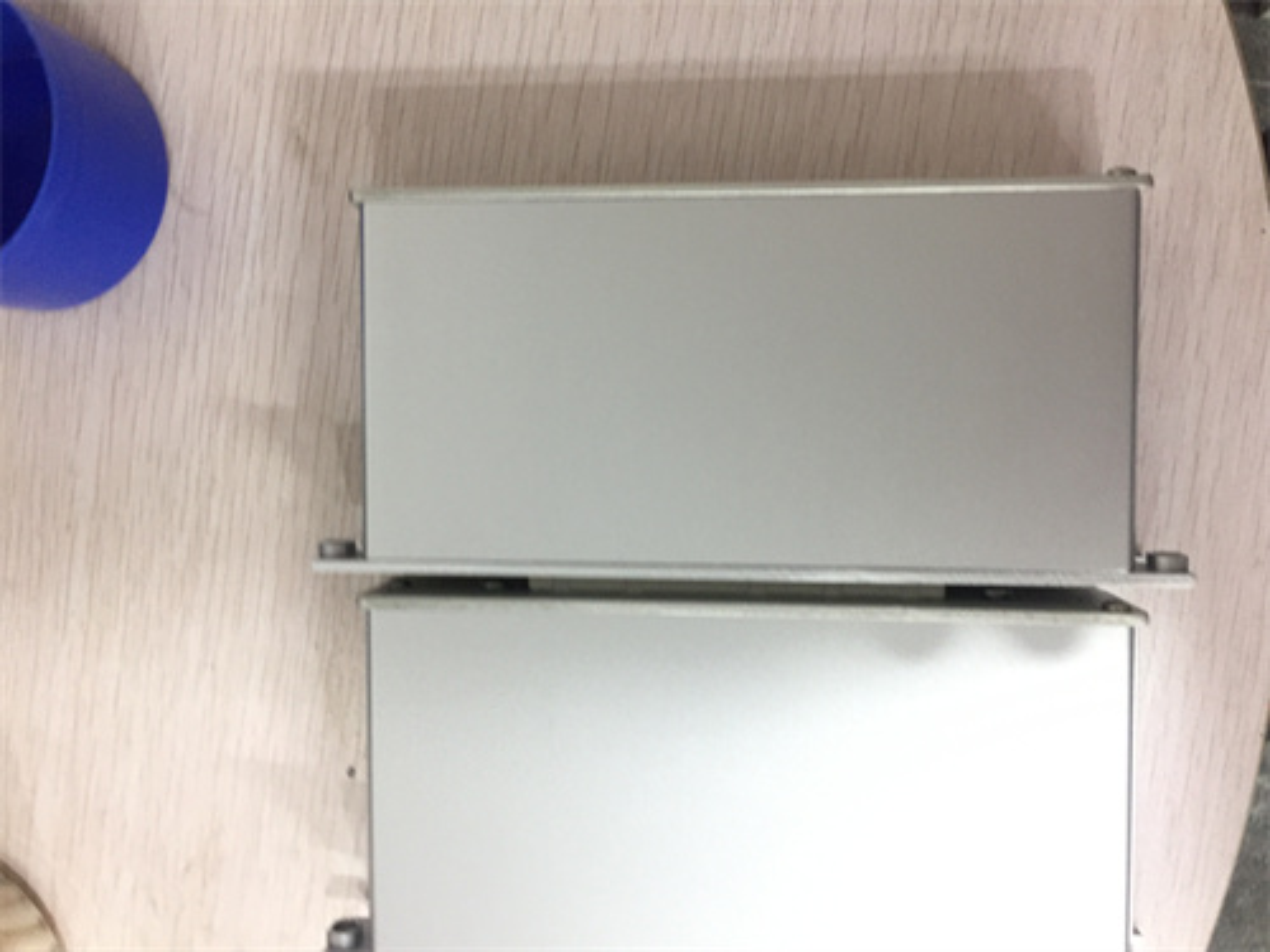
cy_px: 476
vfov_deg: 48.2
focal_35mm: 29
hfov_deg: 61.7
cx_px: 635
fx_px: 1064
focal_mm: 4.15
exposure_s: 1/33
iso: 160
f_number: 2.2
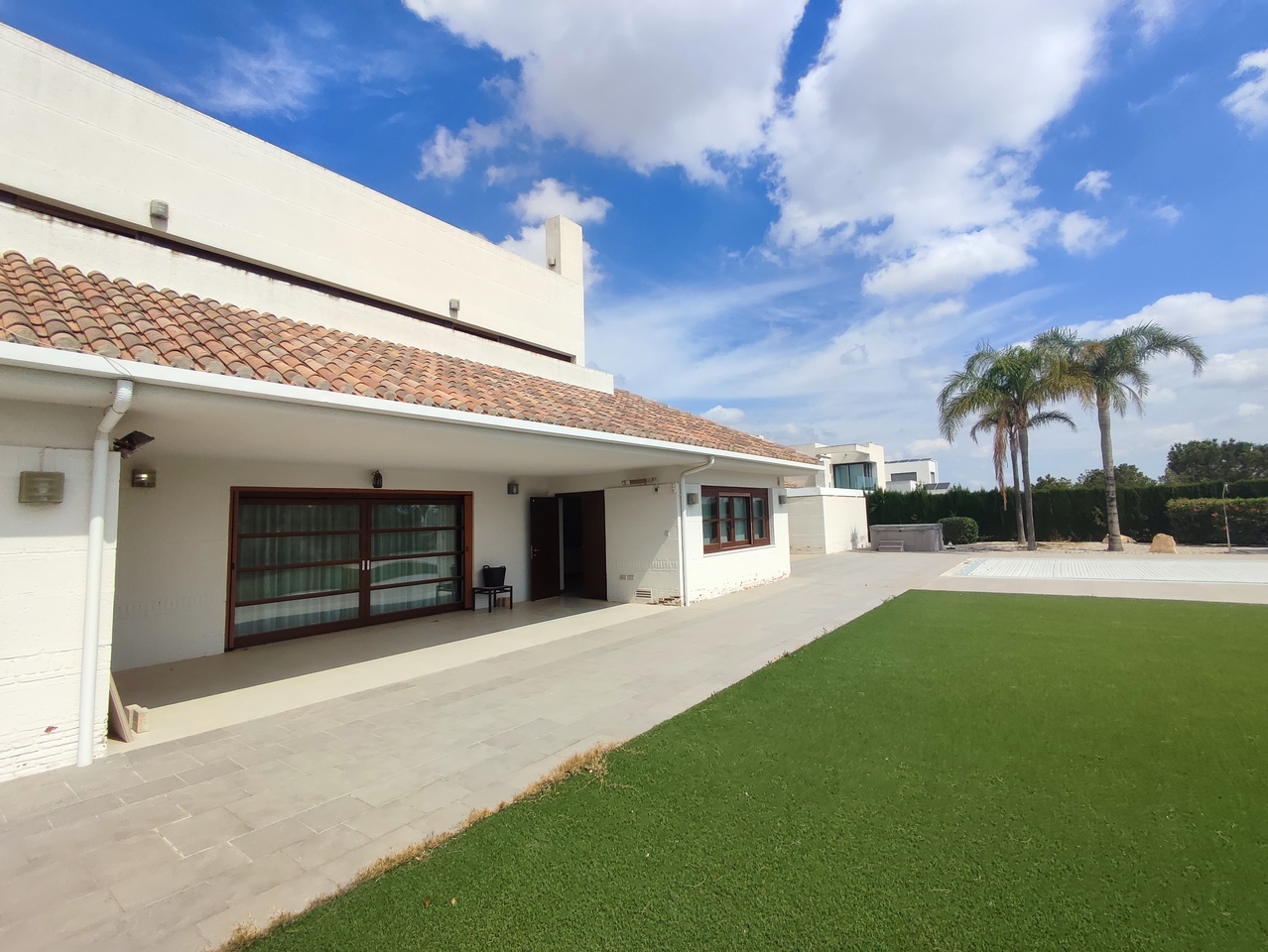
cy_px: 476
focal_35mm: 16
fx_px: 586
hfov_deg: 94.5
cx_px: 634
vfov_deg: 78.2
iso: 50
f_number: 2.2
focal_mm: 1.65
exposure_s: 1/1748
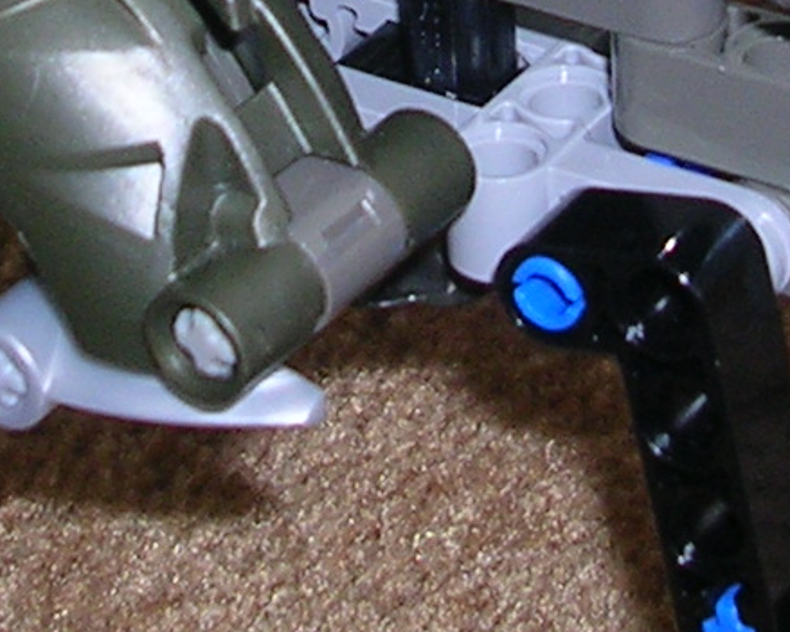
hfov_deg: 11.2
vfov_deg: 8.7
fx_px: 4044
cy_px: -348
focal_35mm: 173
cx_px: 421
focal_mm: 5.8
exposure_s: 1/60.1
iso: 50
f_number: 2.8
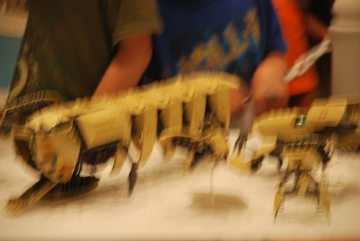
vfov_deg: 6.8
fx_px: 2027
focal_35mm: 202
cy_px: 120
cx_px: 180
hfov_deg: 10.1
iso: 400
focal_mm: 135
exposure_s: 1/20
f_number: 5.6
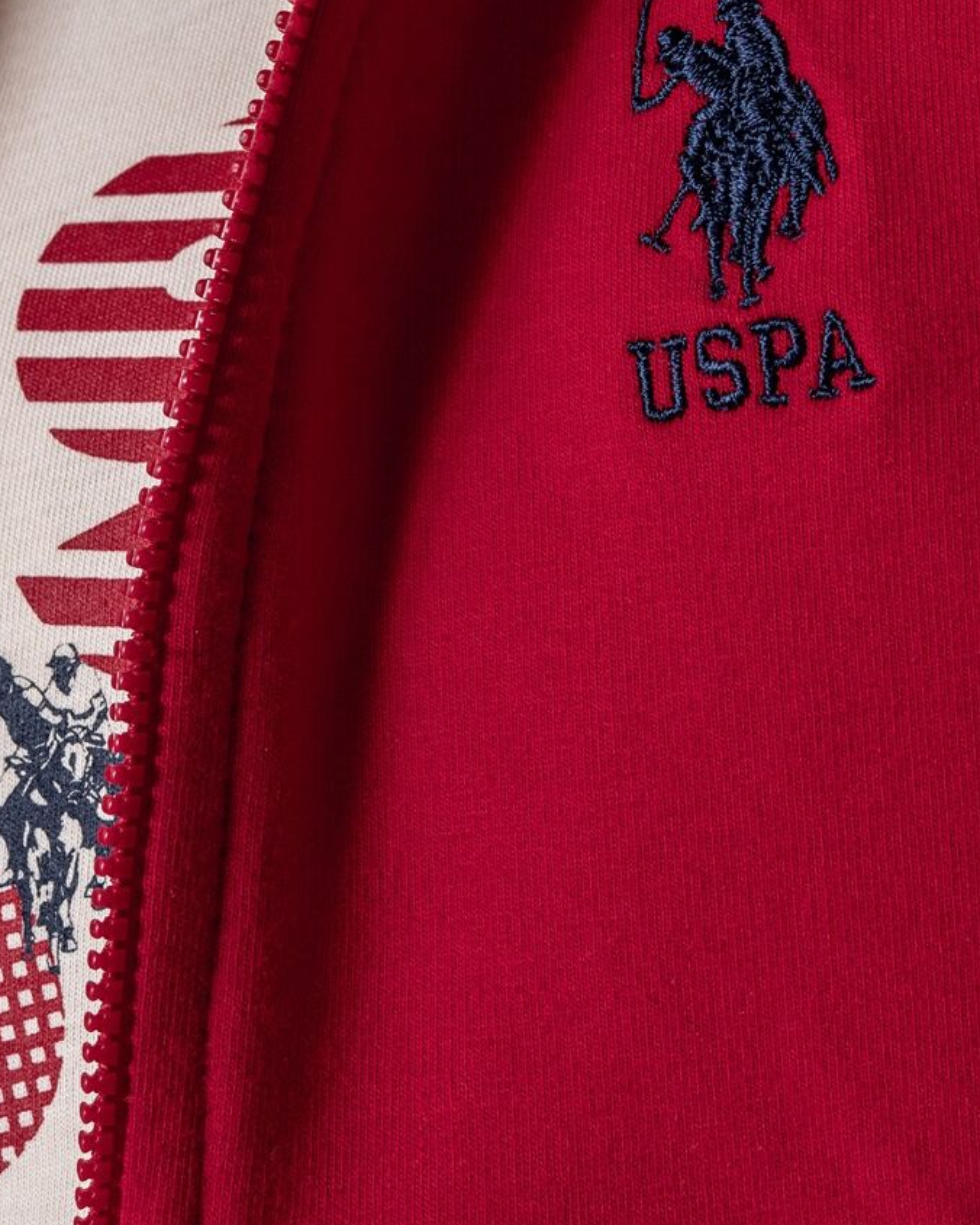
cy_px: 184
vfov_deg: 18.9
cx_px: 765
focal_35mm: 100
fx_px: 3626
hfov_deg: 15.3
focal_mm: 50
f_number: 11
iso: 160
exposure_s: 1/160
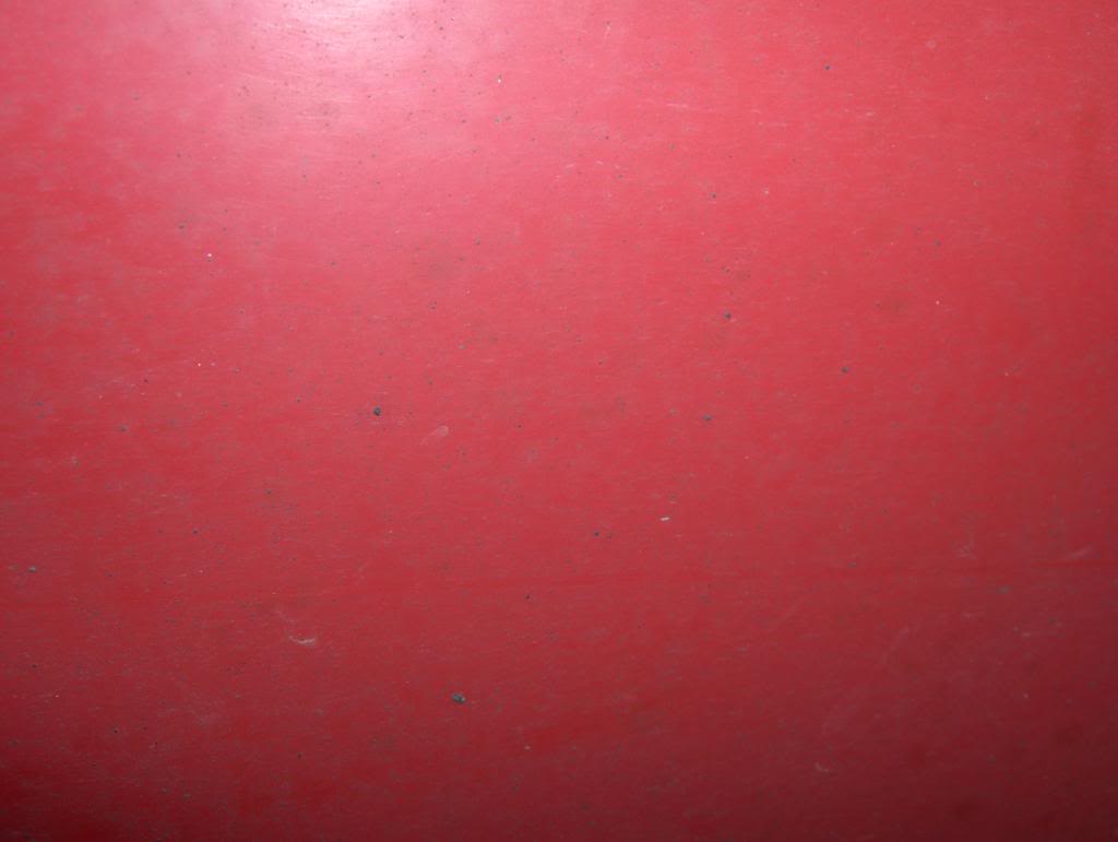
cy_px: 421
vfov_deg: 36.9
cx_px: 559
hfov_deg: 47.8
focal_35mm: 39
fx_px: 1261
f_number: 4.8
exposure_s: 1/60
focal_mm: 8
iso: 100
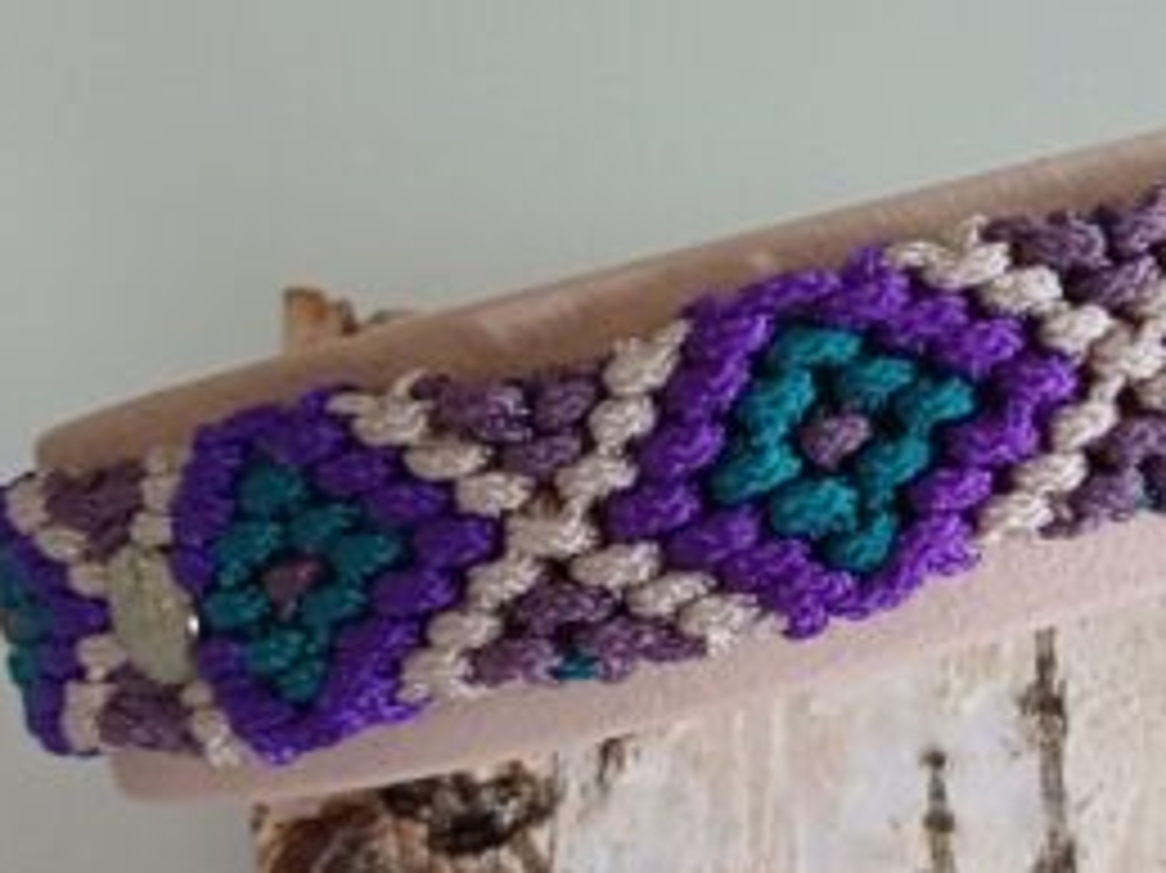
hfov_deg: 31.2
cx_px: 1116
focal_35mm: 58
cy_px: 468
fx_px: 1953
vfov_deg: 25.2
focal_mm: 4.65
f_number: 1.8
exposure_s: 1/20
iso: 640
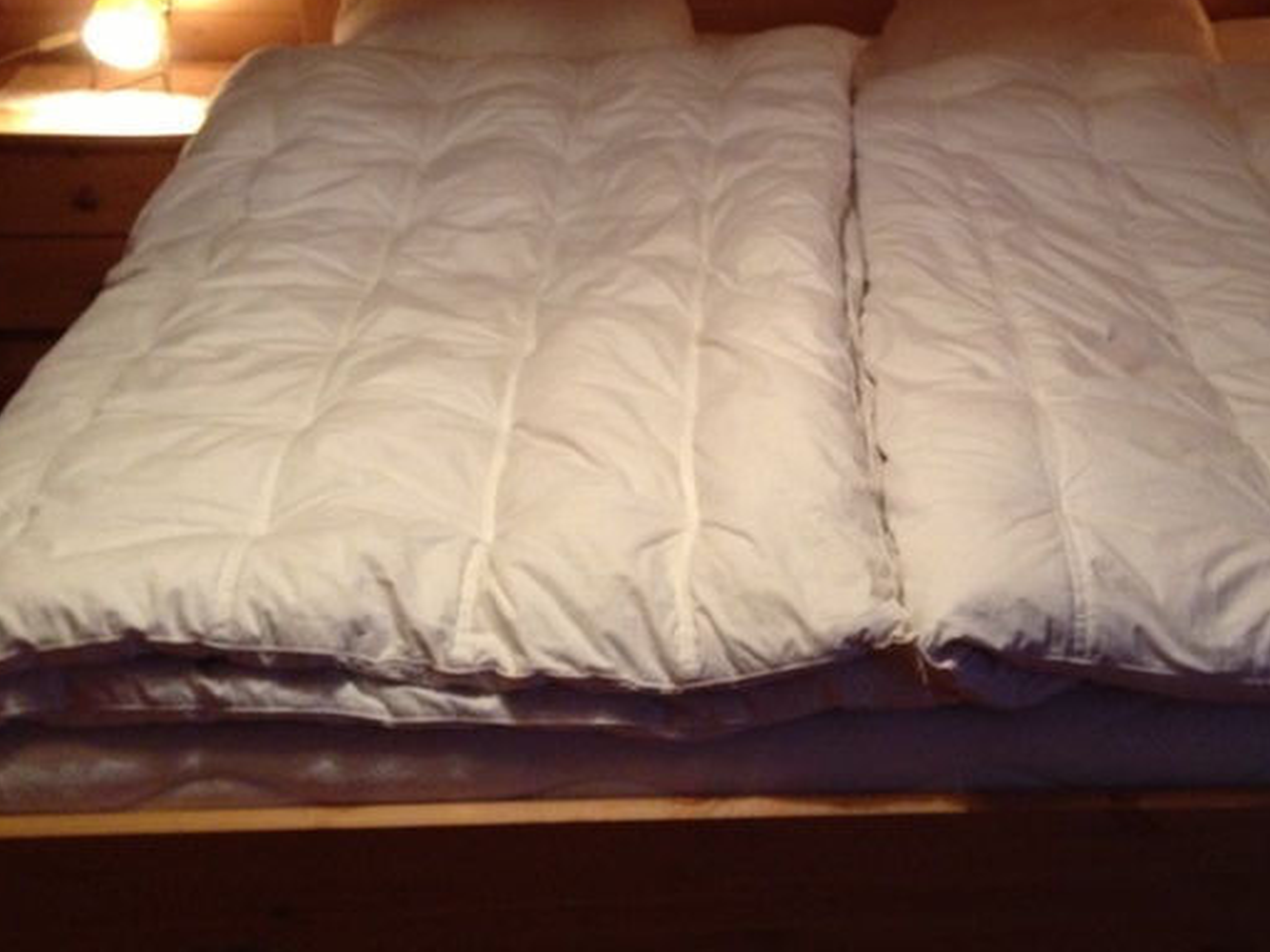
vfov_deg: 25.1
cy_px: 301
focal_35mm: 58
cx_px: 858
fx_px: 2128
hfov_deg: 32.9
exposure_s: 1/20
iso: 200
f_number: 2.4
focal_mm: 4.13
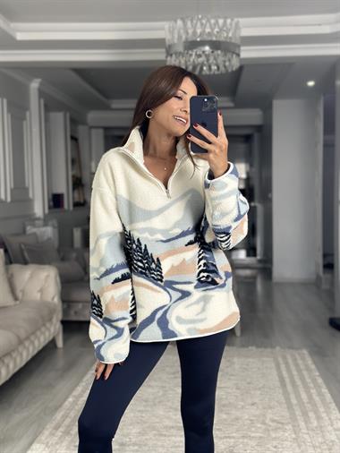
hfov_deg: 30.3
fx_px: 628
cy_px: 226
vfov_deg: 39.6
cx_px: 170
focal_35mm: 48
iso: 160
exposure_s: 1/100
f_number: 1.78
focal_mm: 6.86
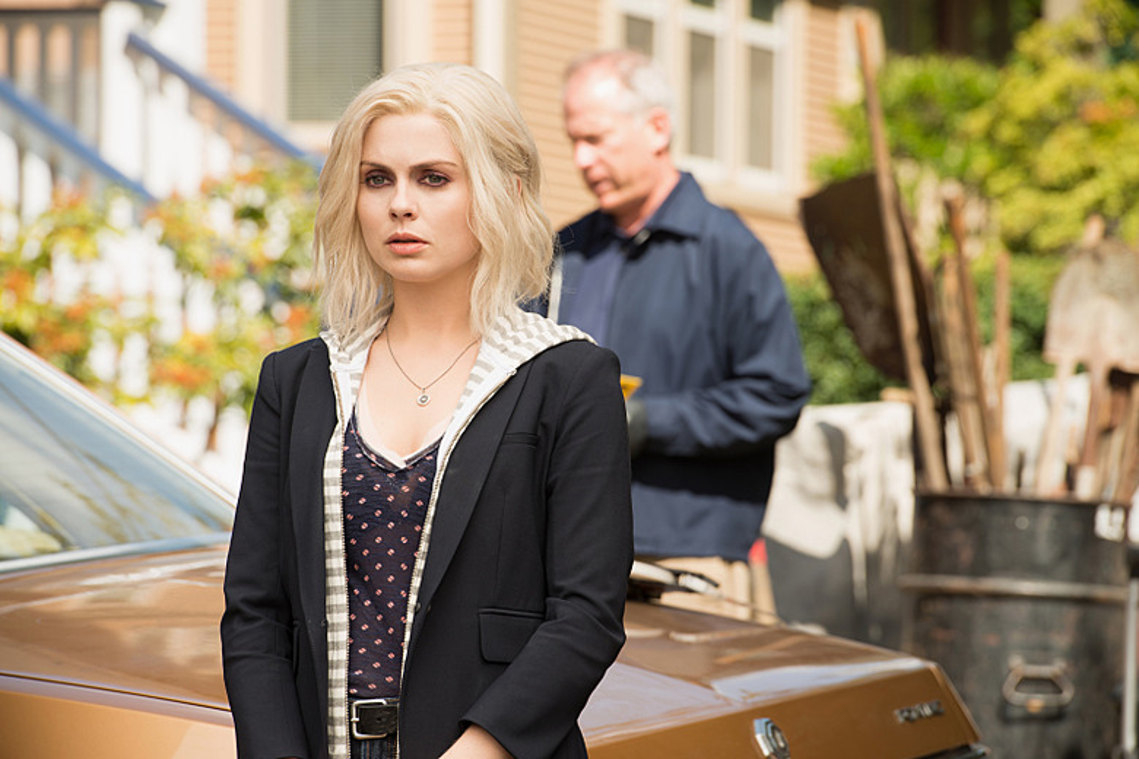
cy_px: 380
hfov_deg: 10.3
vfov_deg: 6.9
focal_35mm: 200
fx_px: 6327
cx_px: 570
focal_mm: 200
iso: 100
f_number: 10
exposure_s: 1/160
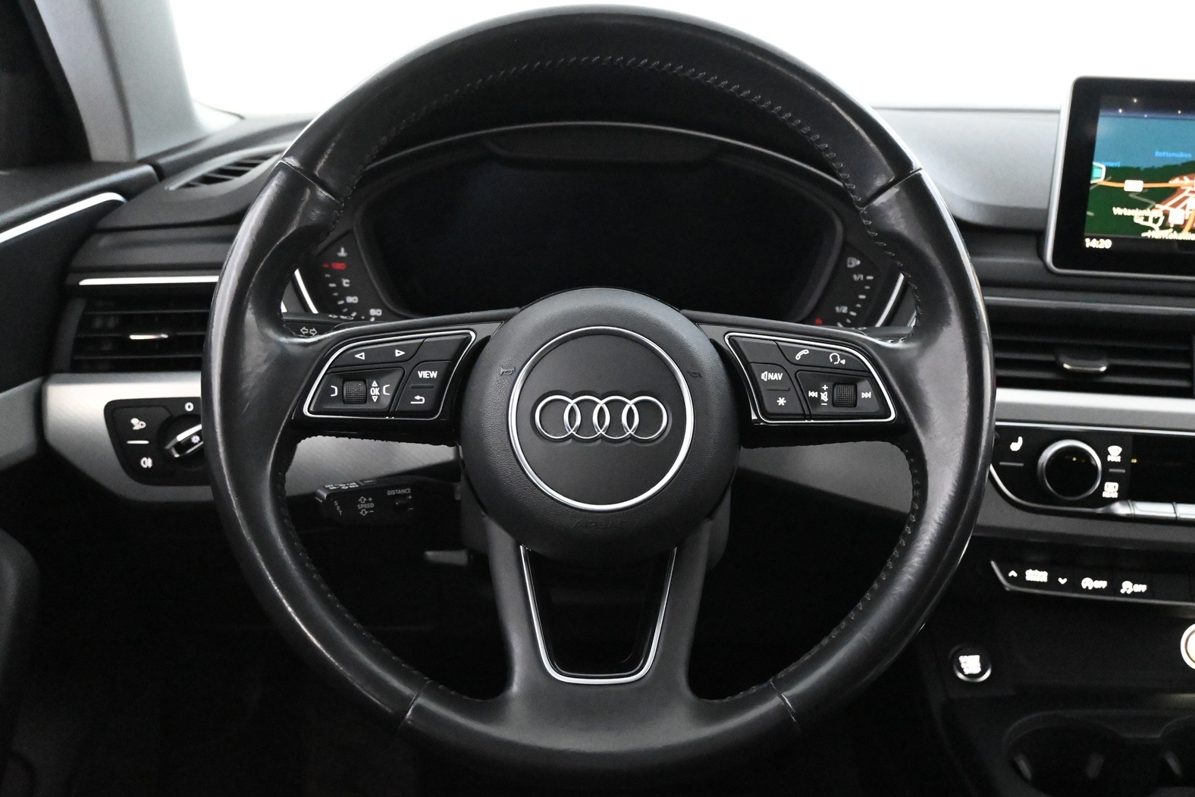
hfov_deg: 51.9
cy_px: 397
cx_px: 606
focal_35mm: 37
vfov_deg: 35.9
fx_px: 1228
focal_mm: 24
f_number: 4.2
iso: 12800
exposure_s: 1/40
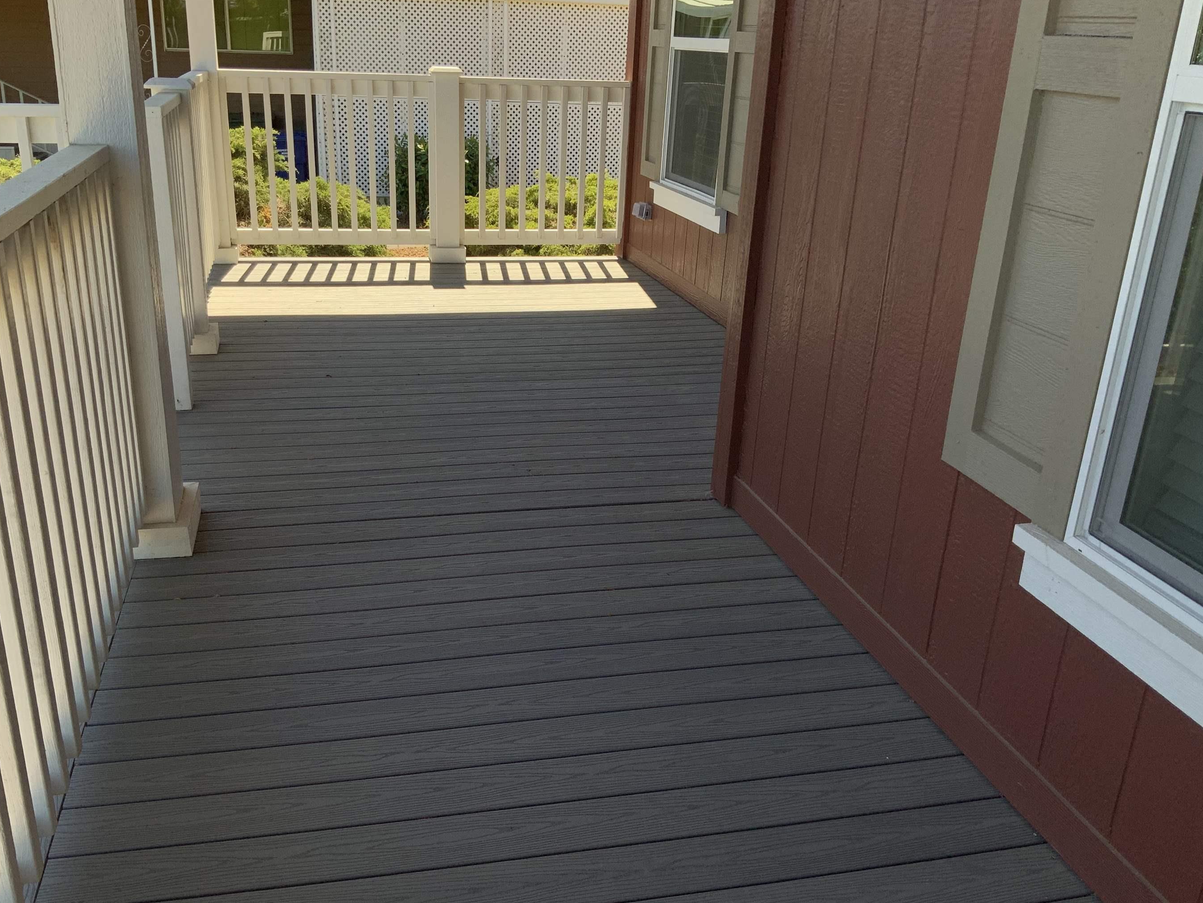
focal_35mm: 33
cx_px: 564
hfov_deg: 55.3
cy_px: 490
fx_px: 1147
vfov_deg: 42.9
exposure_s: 1/1279
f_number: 1.8
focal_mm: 3
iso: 16
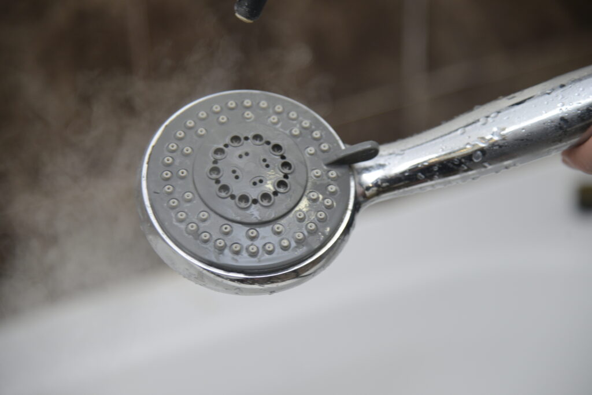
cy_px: 198
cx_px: 296
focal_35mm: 120
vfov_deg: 11.4
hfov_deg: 17.1
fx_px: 1973
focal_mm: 120
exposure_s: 1/125
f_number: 4.5
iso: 800
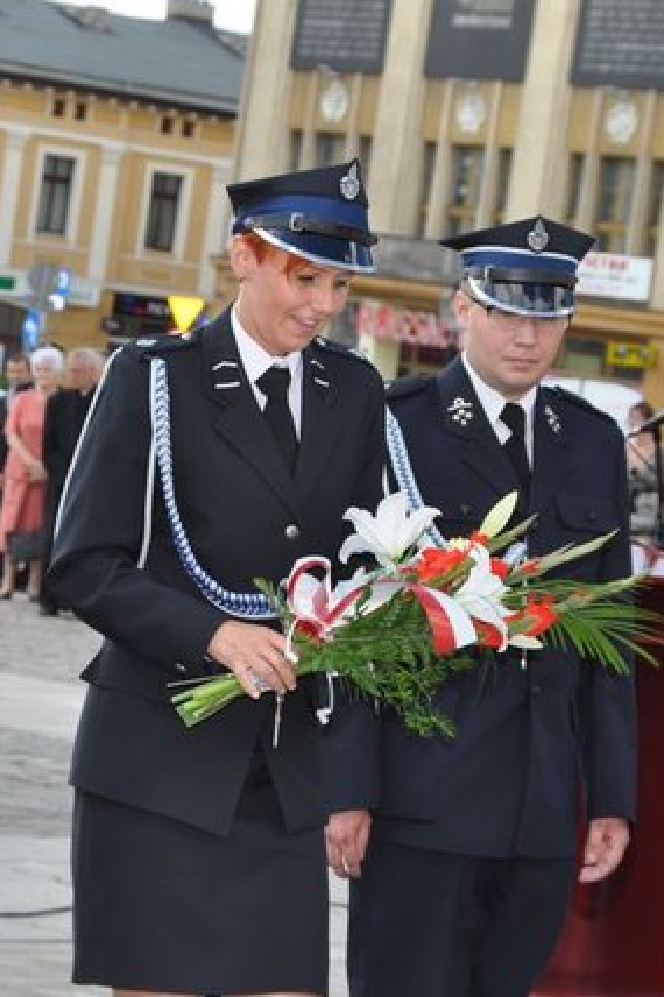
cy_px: 500
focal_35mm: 148
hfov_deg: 9.3
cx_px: 204
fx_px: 4091
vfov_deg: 13.9
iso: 200
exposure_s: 1/200
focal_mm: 65
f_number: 7.1
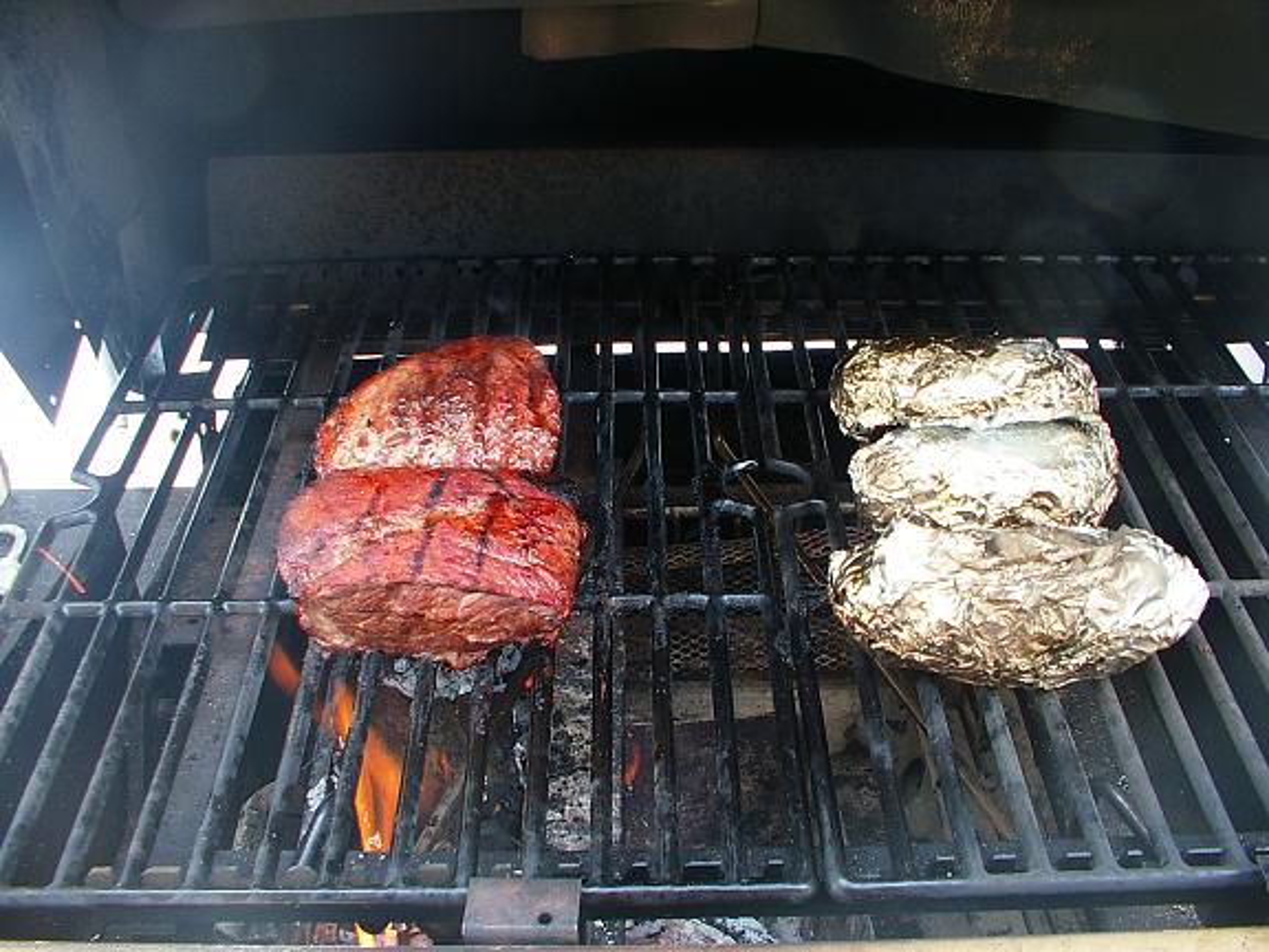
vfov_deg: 38.7
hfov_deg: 50.1
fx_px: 1356
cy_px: 476
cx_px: 634
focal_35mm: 37
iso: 100
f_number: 3.1
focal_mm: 5.8
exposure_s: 1/45
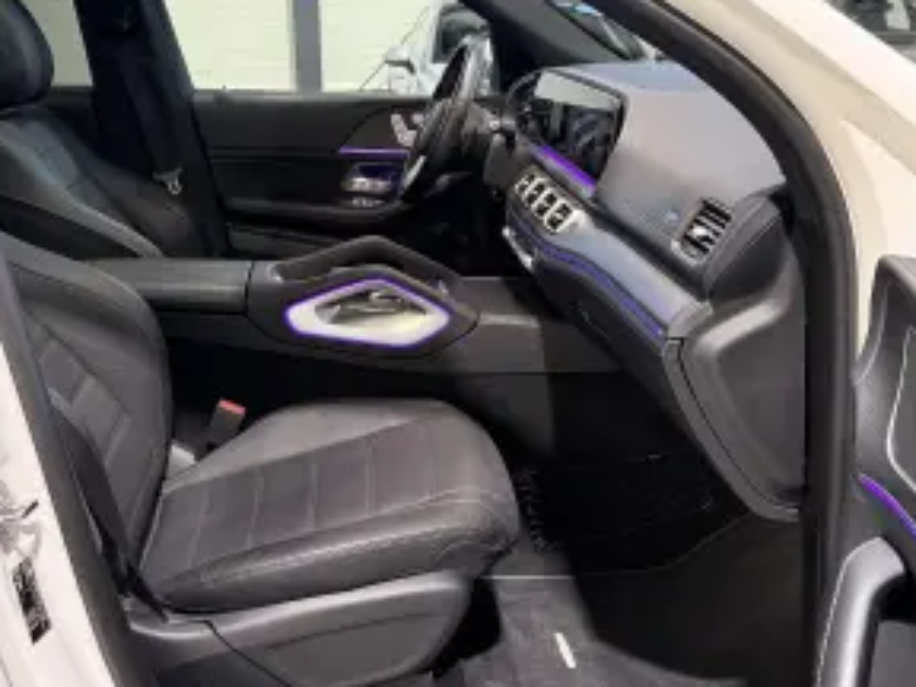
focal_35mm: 30
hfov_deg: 59.6
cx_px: 378
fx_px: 794
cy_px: 296
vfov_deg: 46.7
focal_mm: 6.76
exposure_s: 1/50
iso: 160
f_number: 1.78
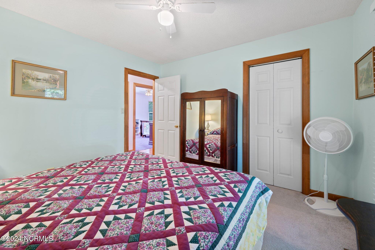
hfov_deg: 104.3
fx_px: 146
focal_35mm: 14
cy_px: 125
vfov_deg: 81.2
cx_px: 188
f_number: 8
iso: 200
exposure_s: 1/2.5
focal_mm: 14
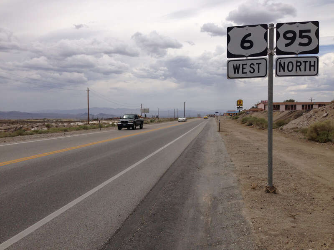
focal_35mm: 33
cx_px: 167
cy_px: 125
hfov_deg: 55.4
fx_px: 318
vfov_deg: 42.9
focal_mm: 4.13
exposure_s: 1/2857
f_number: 2.4
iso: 50
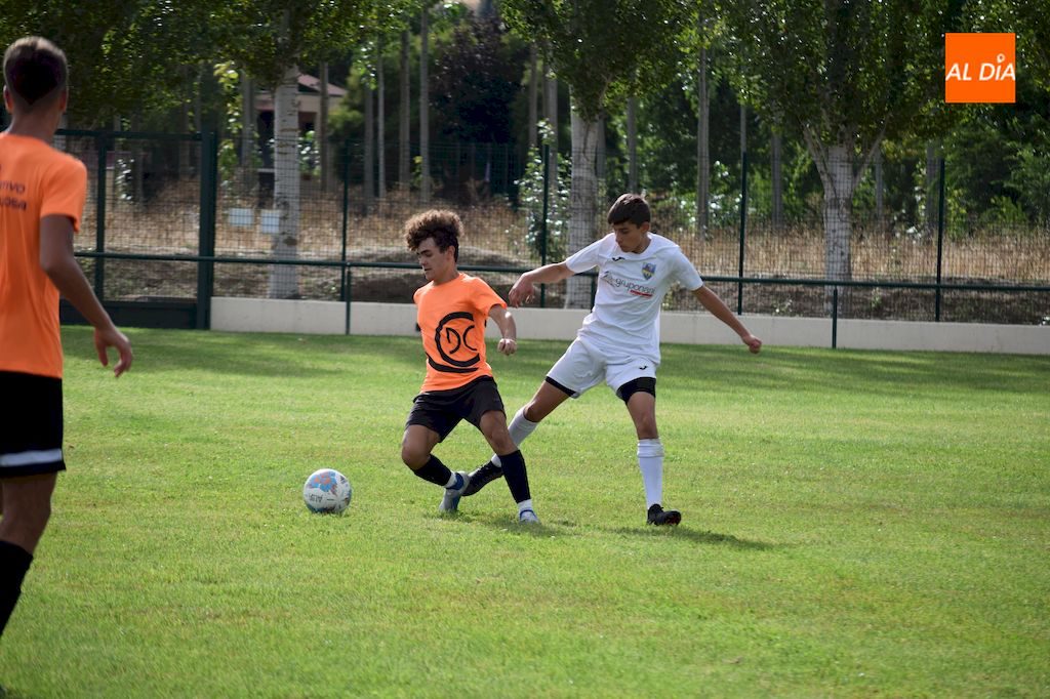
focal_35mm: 202
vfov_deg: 6.8
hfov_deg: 10.2
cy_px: 350
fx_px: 5904
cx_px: 525
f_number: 6.3
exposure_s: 1/1600
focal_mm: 135
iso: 400
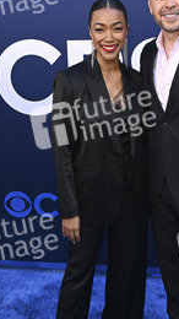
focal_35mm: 50
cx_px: 129
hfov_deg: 23.7
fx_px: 422
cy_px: 182
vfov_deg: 41.3
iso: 320
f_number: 5.6
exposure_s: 1/200
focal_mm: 31
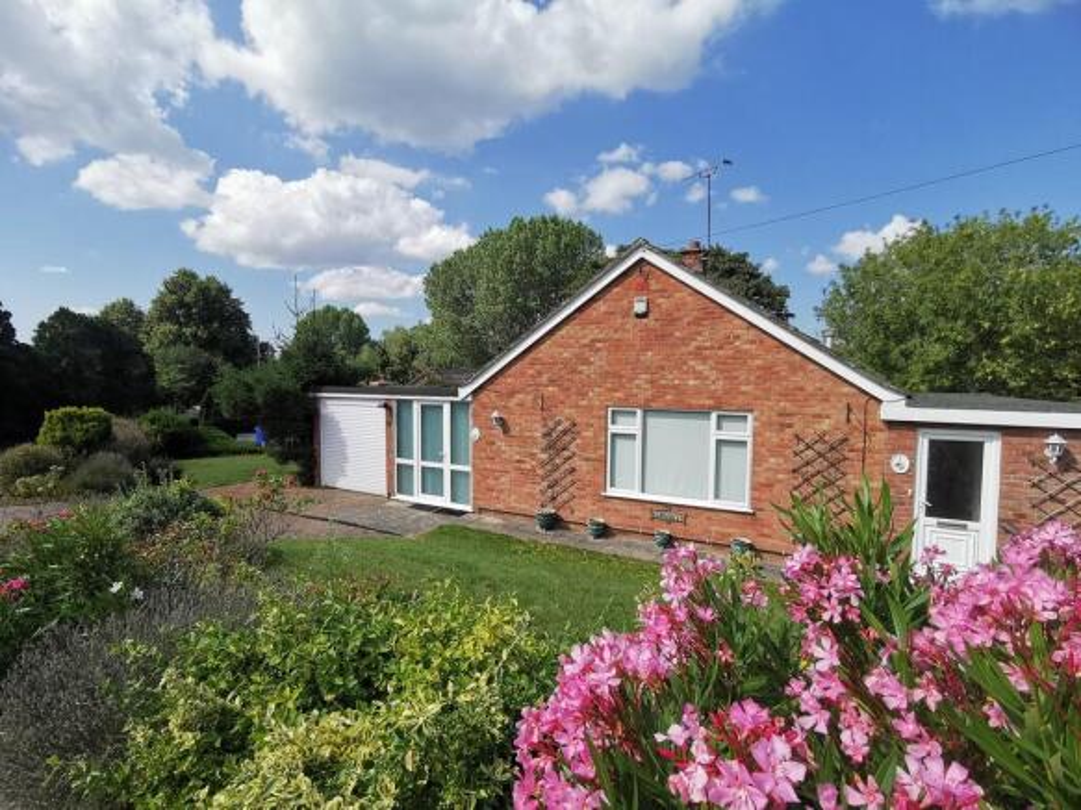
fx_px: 531
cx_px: 540
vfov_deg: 74.7
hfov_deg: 91.0
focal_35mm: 17
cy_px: 405
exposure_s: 1/788
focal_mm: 2.26
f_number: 2.2
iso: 50
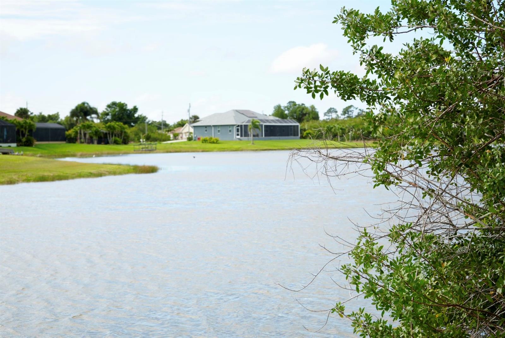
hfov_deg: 28.8
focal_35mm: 70
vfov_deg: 19.5
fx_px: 983
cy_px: 169
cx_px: 252
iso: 100
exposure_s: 1/250
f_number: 5.6
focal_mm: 70
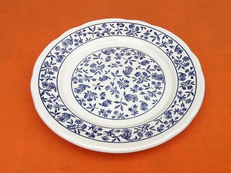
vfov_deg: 32.9
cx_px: 116
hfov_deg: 42.9
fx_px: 294
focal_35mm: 44
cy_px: 86
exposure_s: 1/120
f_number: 2.4
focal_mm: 2.03
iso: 64
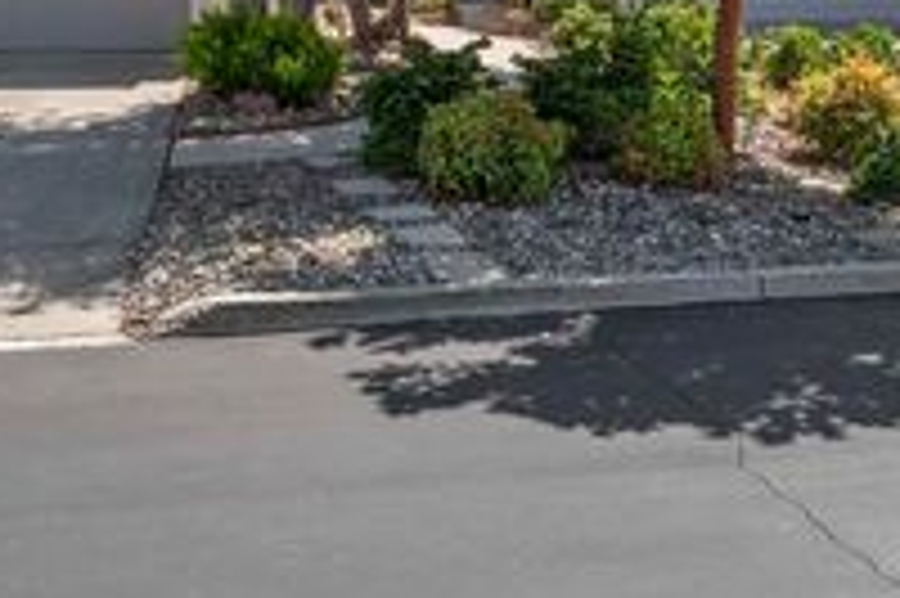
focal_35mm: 60
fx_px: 1499
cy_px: -43
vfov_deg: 21.5
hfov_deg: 32.8
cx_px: 234
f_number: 9
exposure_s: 1/640
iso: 320
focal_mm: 24
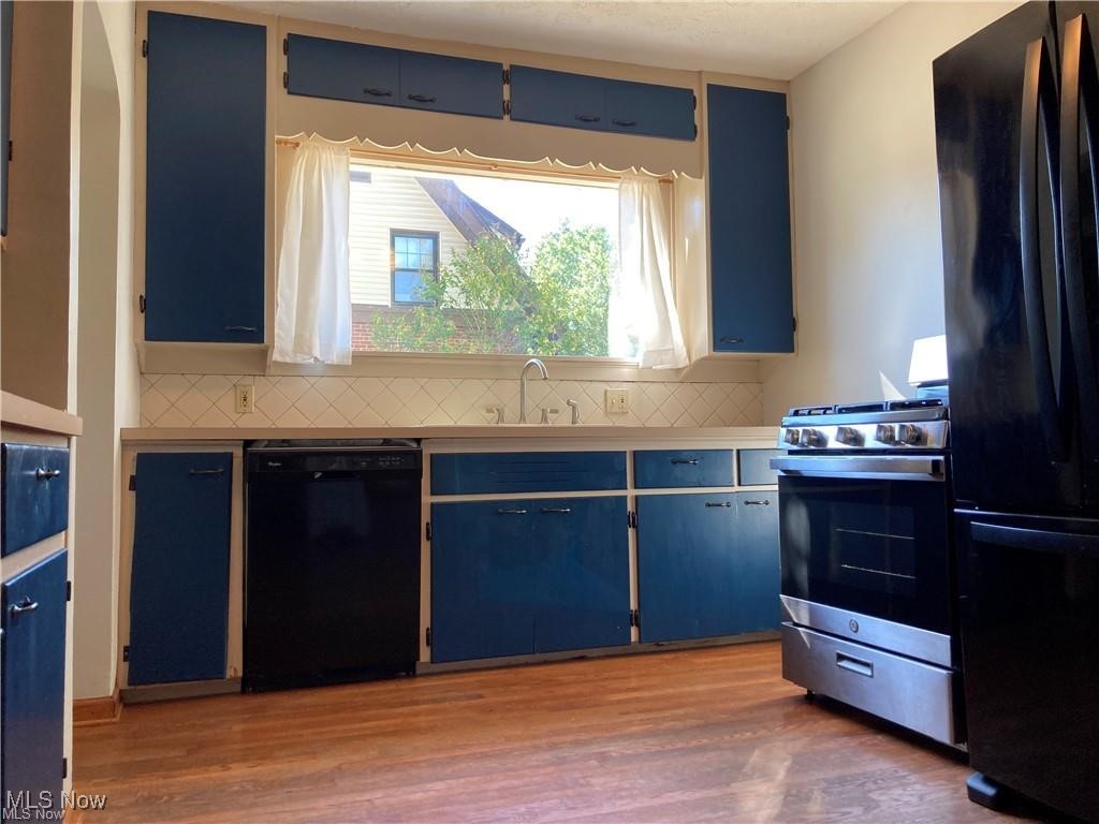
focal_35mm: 28
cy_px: 412
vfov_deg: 49.7
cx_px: 550
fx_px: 889
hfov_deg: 63.4
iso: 64
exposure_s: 1/60
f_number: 1.8
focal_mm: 3.99
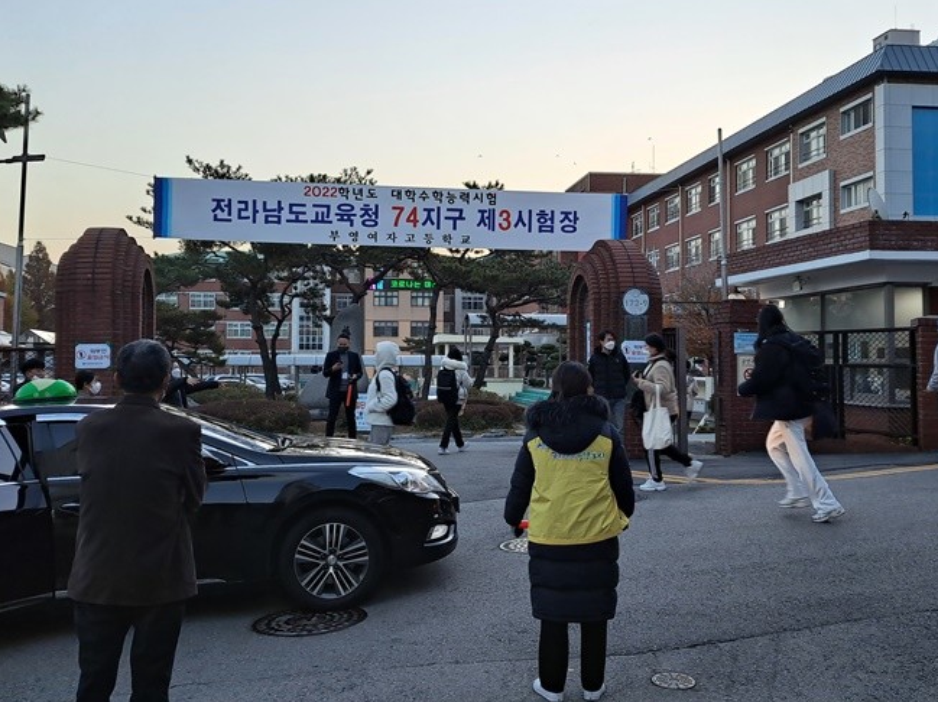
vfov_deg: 38.6
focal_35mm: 37
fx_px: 1002
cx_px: 490
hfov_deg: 50.1
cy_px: 319
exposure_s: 1/195
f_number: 1.8
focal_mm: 5.23
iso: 25
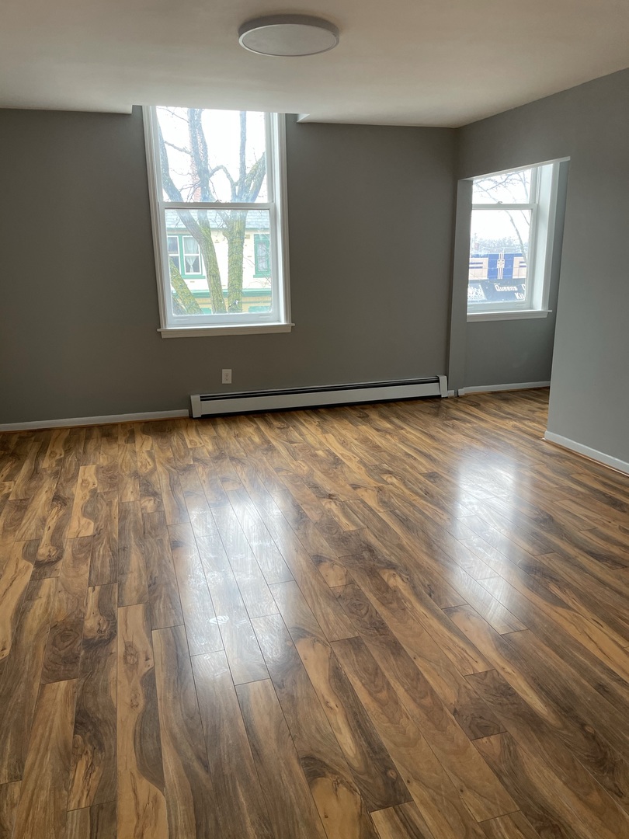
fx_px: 630
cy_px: 420
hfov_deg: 53.1
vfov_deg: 67.3
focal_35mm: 26
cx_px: 314
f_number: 1.6
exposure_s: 1/120
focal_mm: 4.2
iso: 100
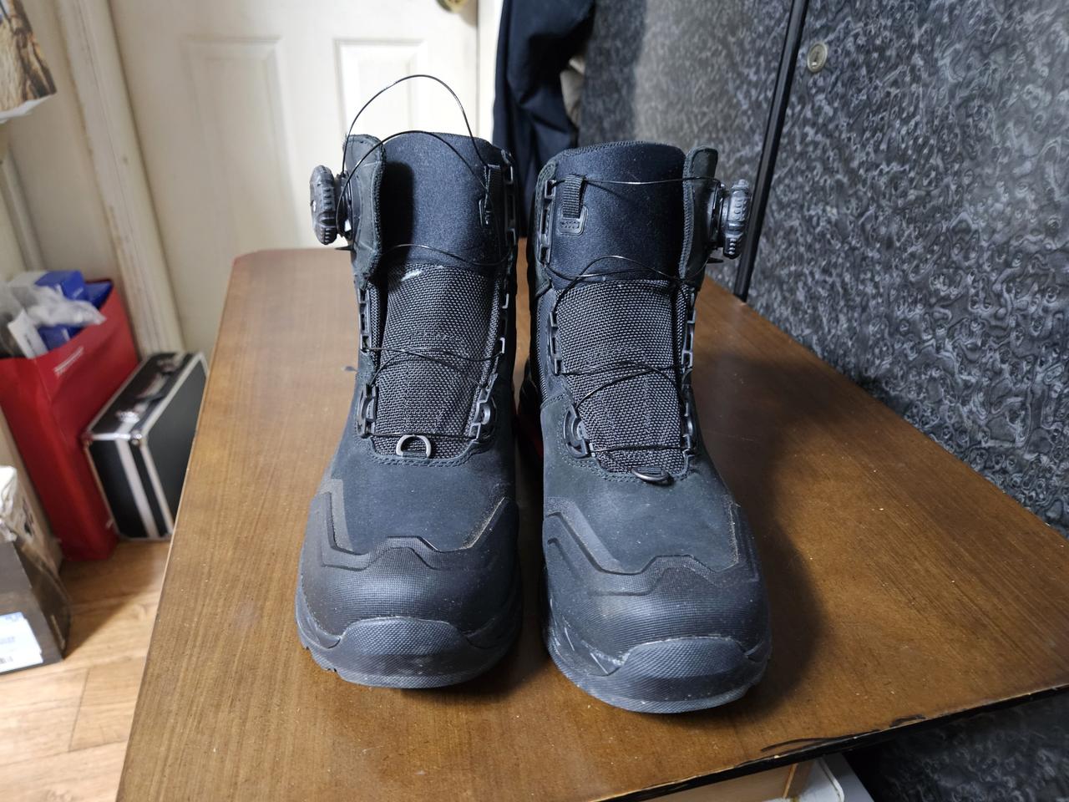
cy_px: 401
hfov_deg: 73.9
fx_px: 710
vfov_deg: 58.9
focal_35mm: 23
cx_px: 534
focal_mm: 5.4
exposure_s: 1/24
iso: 1000
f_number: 1.8
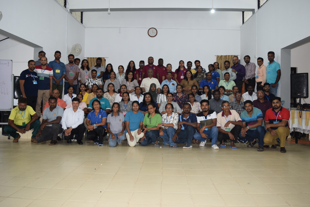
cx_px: 155
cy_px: 104
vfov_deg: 47.9
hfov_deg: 67.4
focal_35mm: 27
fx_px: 232
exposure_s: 1/90
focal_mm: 18
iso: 800
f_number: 4.8
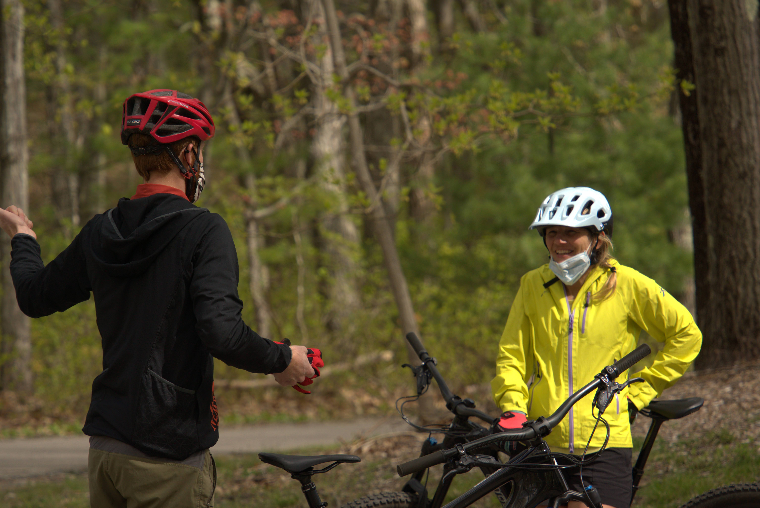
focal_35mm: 199
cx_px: 380
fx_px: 4203
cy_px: 254
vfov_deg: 6.9
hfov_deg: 10.3
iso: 320
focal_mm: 133
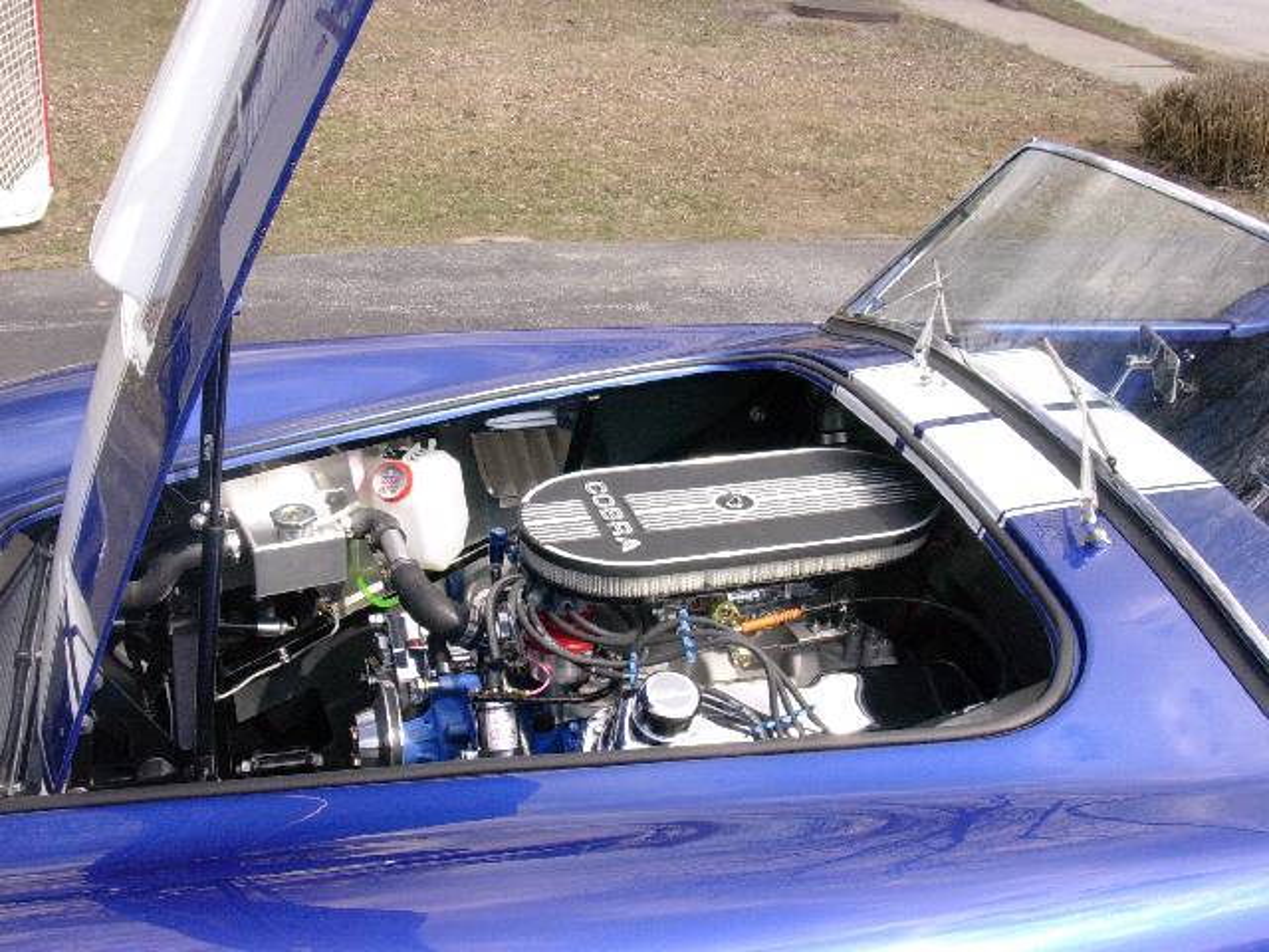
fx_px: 1356
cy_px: 476
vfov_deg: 38.7
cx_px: 634
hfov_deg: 50.1
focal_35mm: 37
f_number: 5.4
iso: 70
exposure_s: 1/176
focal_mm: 5.6
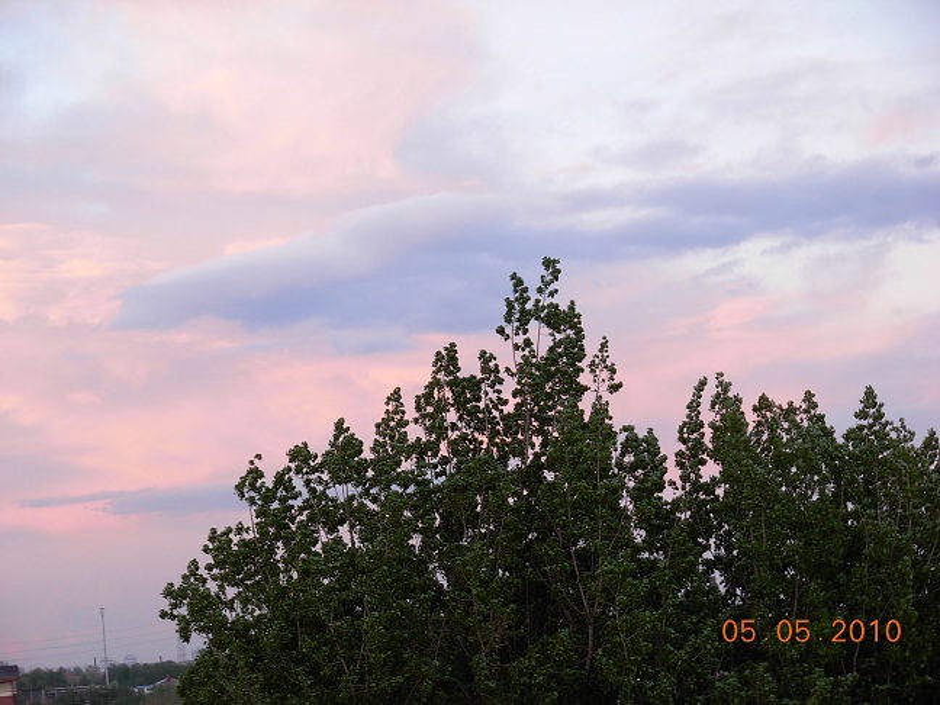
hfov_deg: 18.9
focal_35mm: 104
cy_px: 352
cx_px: 470
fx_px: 2824
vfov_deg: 14.2
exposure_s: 1/22.6
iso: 79
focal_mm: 17.2
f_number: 4
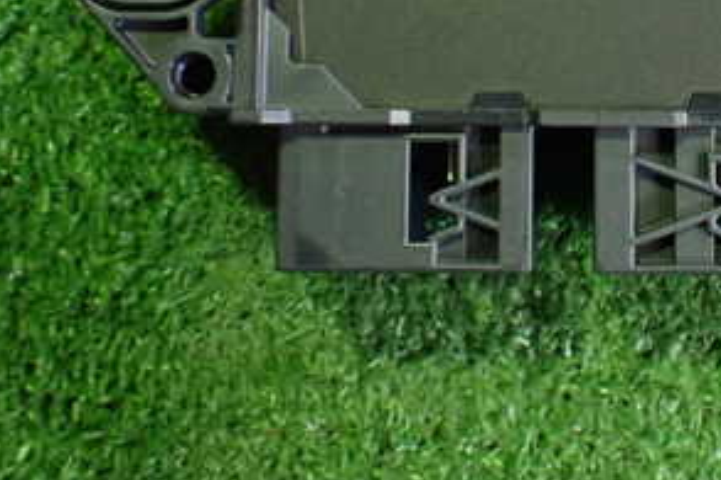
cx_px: 610
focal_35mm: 64
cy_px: -22
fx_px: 1281
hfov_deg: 30.4
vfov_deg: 20.4
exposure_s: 1/60
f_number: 2.3
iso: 800
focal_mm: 5.4
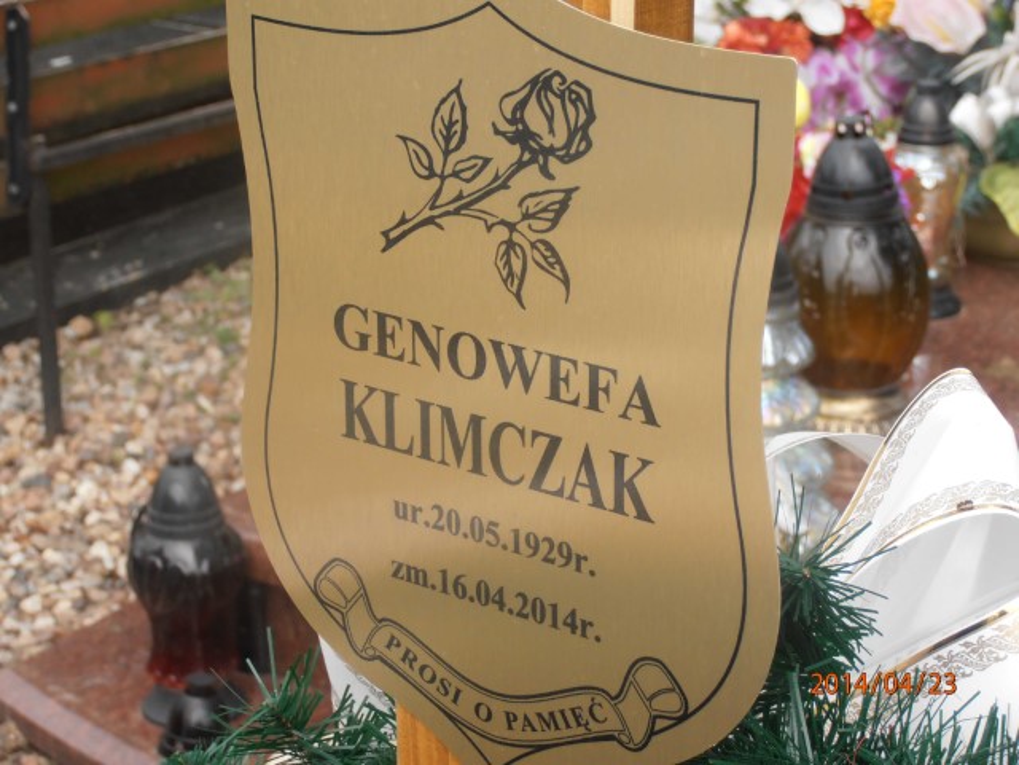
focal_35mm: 111
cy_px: 382
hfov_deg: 17.7
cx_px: 510
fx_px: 3268
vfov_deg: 13.3
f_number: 5.5
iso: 80
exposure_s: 1/200
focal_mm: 19.64
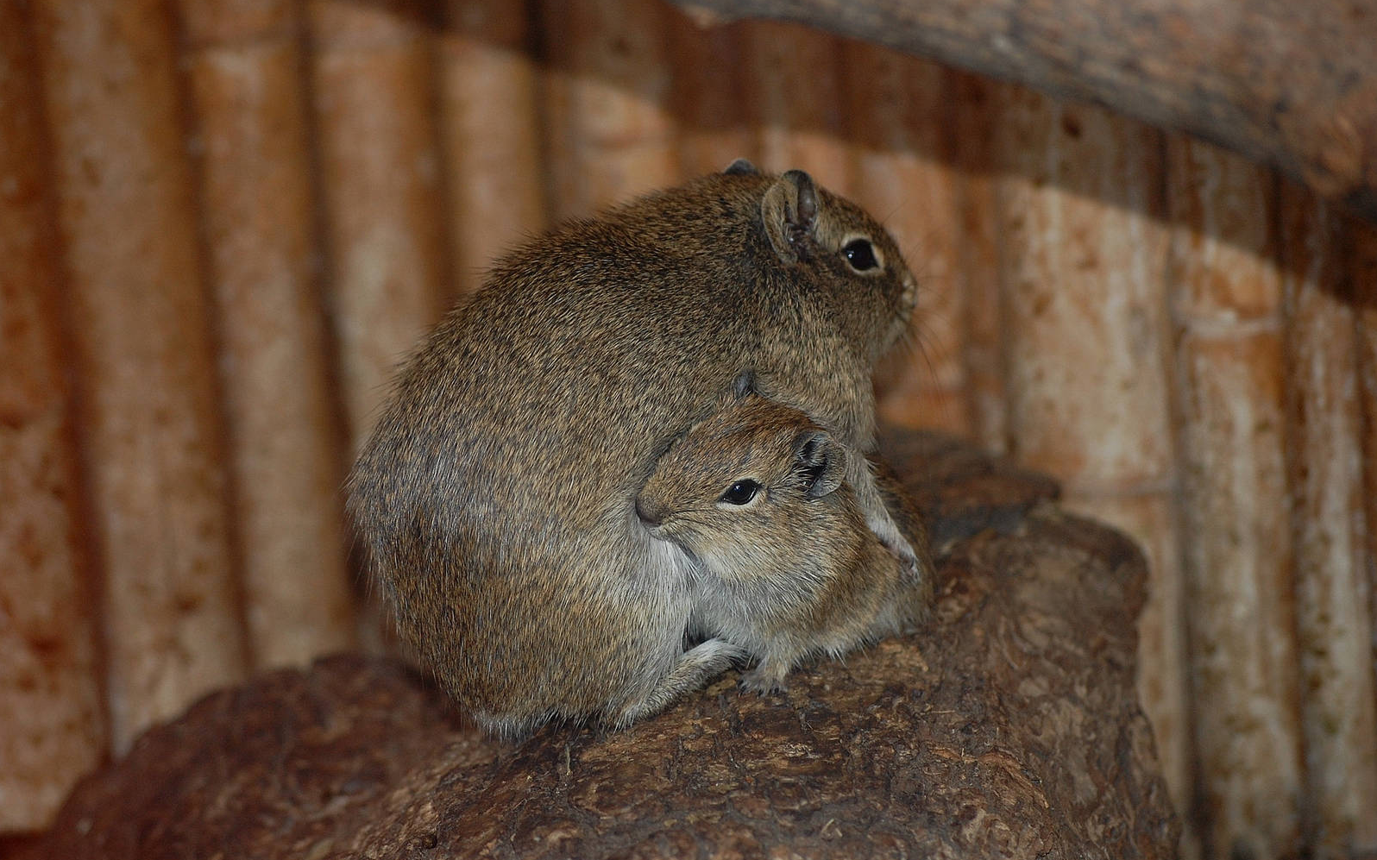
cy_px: 442
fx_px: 5460
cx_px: 689
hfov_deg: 14.4
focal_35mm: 146
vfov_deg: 9.0
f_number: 4.5
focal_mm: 95
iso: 400
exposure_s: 1/60
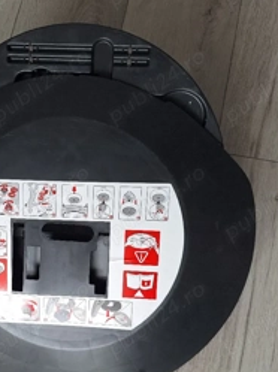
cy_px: 221
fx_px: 397
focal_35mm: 37
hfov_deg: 37.6
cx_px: 70
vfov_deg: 49.9
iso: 50
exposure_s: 1/50
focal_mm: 5.54
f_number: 1.8
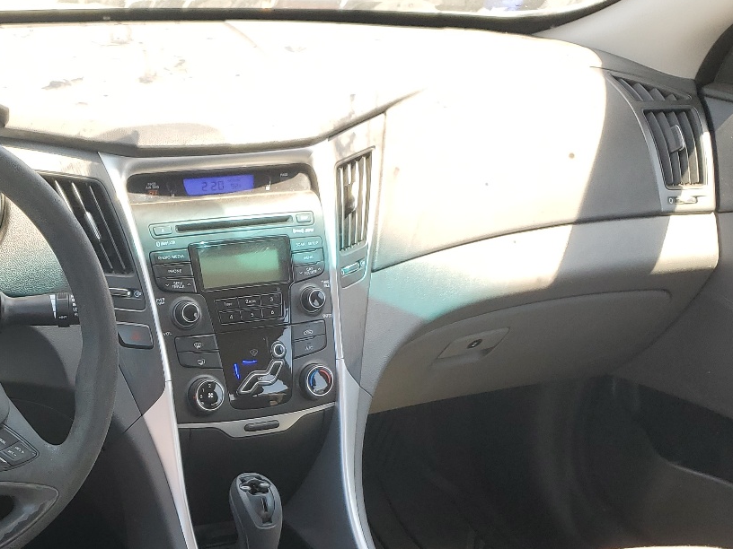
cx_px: 106
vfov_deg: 27.2
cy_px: 528
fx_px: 1080
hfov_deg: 35.7
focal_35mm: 51
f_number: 1.5
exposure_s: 1/200
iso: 50
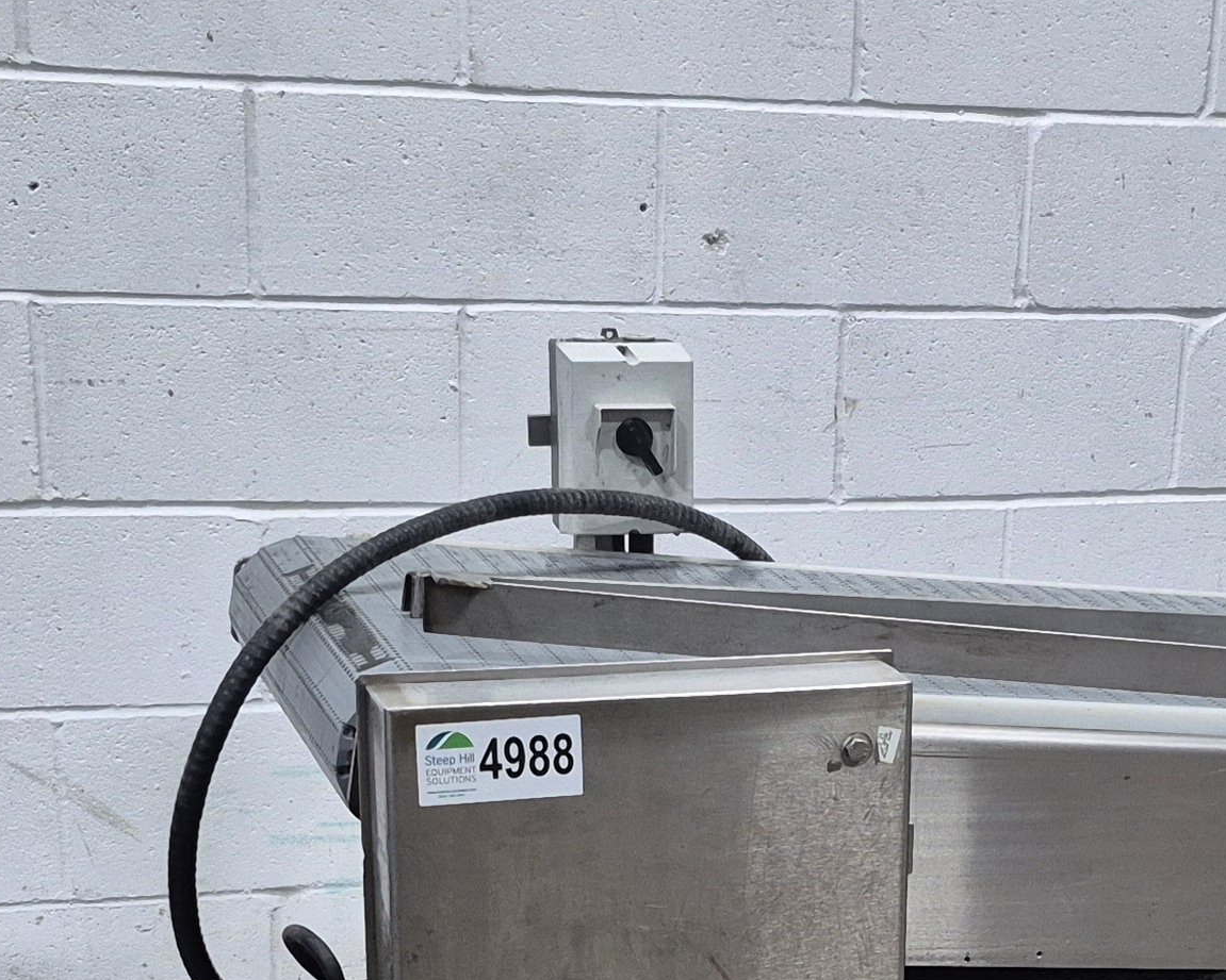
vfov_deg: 19.1
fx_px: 2830
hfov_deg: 24.1
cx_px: 960
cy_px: 1006
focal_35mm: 78
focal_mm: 5.4
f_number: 1.8
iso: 320
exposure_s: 1/120
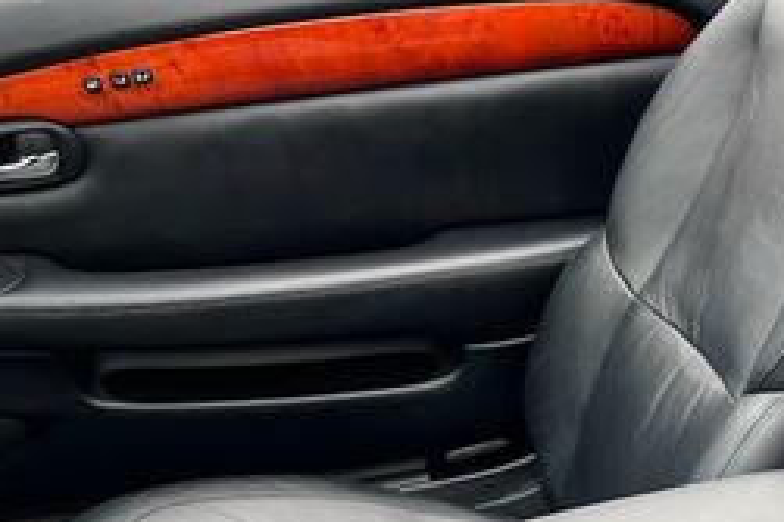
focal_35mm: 69
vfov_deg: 19.1
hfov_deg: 25.8
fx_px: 1502
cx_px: 975
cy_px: 544
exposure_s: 1/134
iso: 32
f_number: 1.5
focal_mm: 5.7
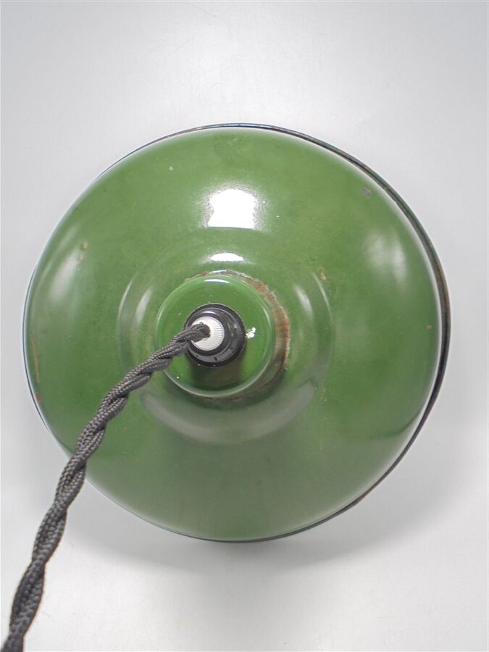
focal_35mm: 29
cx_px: 244
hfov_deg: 48.2
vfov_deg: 61.7
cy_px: 326
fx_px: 546
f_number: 3.7
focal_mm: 5.3
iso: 100
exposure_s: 1/30
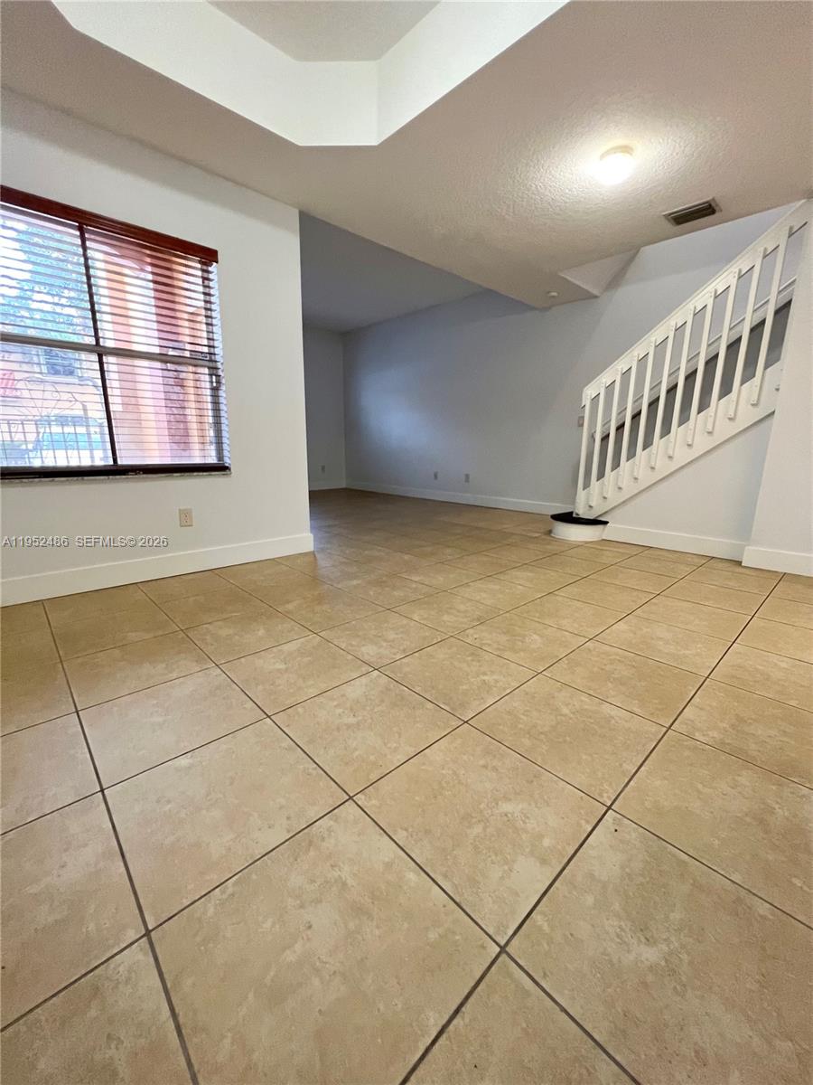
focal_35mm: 13
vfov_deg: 106.2
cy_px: 542
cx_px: 406
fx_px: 407
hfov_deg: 89.9
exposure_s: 1/60
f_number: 1.8
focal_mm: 1.57
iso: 320
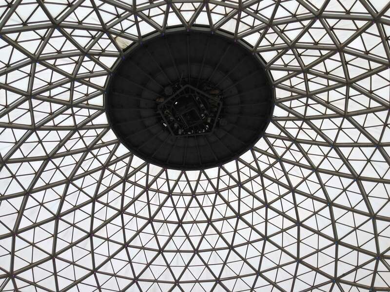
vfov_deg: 42.9
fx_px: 372
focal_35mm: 33
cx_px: 195
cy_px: 146
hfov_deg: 55.4
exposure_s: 1/133
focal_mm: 4.12
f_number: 2.4
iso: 50
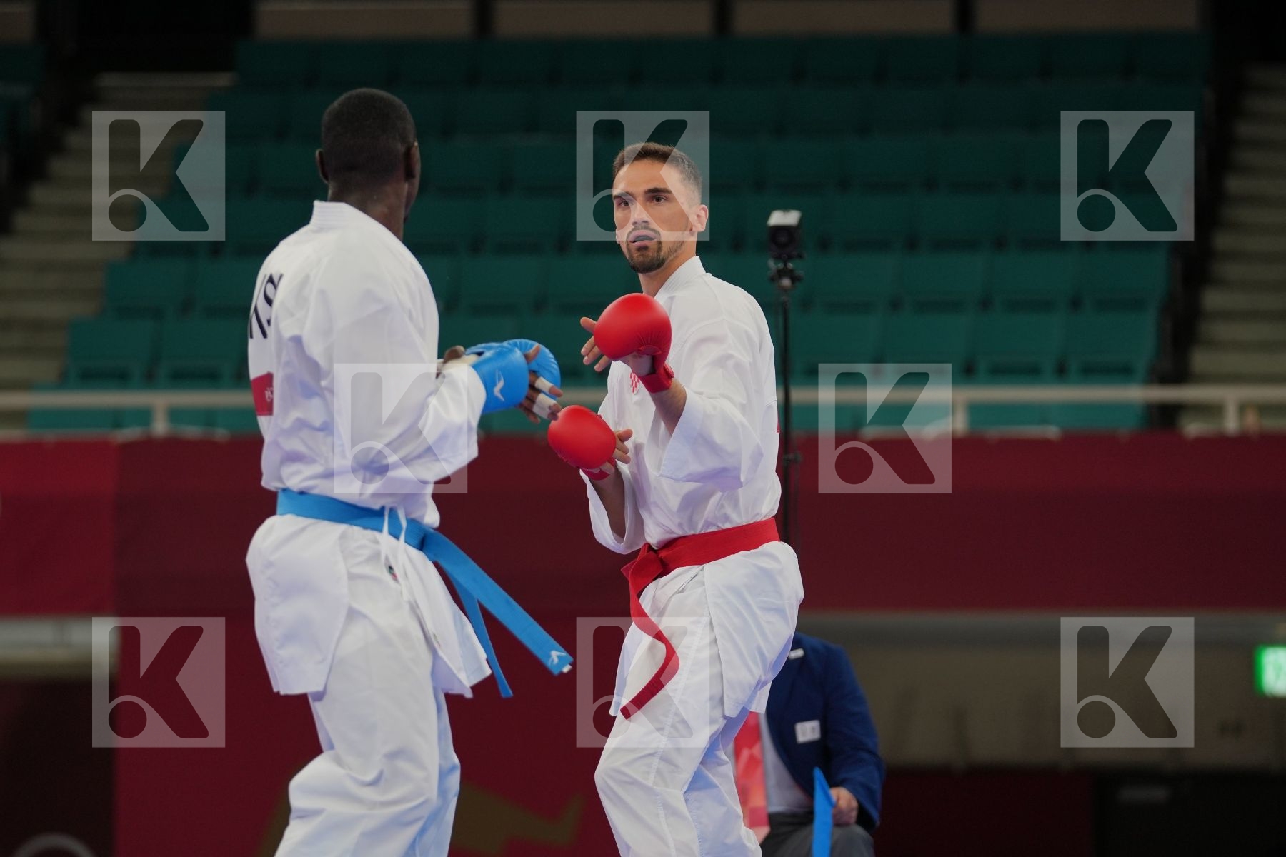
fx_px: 7930
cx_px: 643
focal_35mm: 222
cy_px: 428
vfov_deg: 6.2
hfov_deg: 9.3
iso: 400
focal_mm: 148
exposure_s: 1/1000
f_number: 2.8
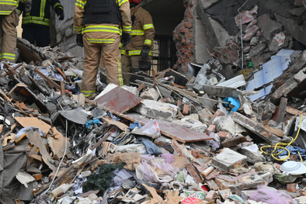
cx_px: 82
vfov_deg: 6.9
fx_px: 1701
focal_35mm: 200
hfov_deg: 10.3
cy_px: 10
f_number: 8
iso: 1250
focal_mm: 77
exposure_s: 1/125
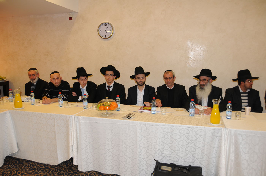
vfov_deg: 43.5
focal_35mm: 30
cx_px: 133
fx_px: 221
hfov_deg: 62.0
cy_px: 88
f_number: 4
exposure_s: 1/60
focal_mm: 20
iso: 400
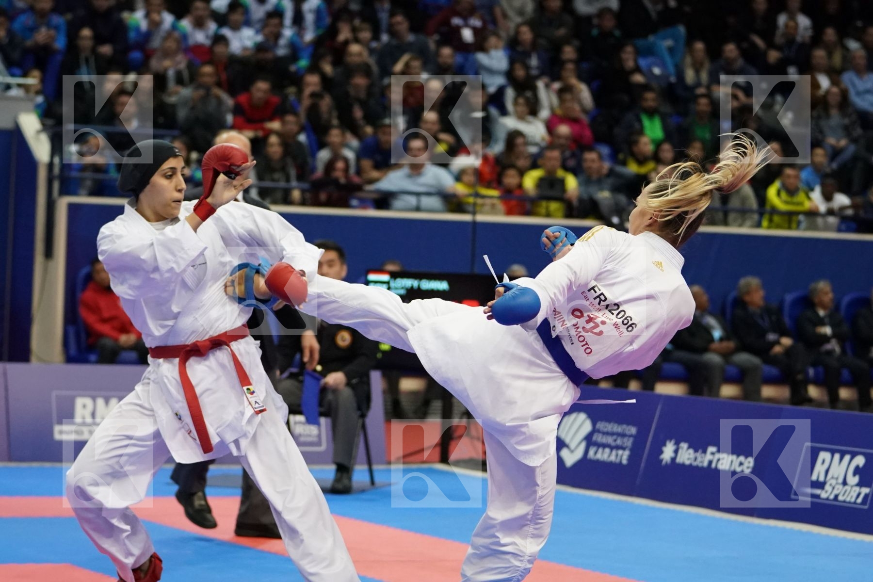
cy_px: 291
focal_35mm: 108
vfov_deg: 12.7
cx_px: 436
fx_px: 2619
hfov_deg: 18.9
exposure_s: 1/1000
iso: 4000
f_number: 2.8
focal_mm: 72
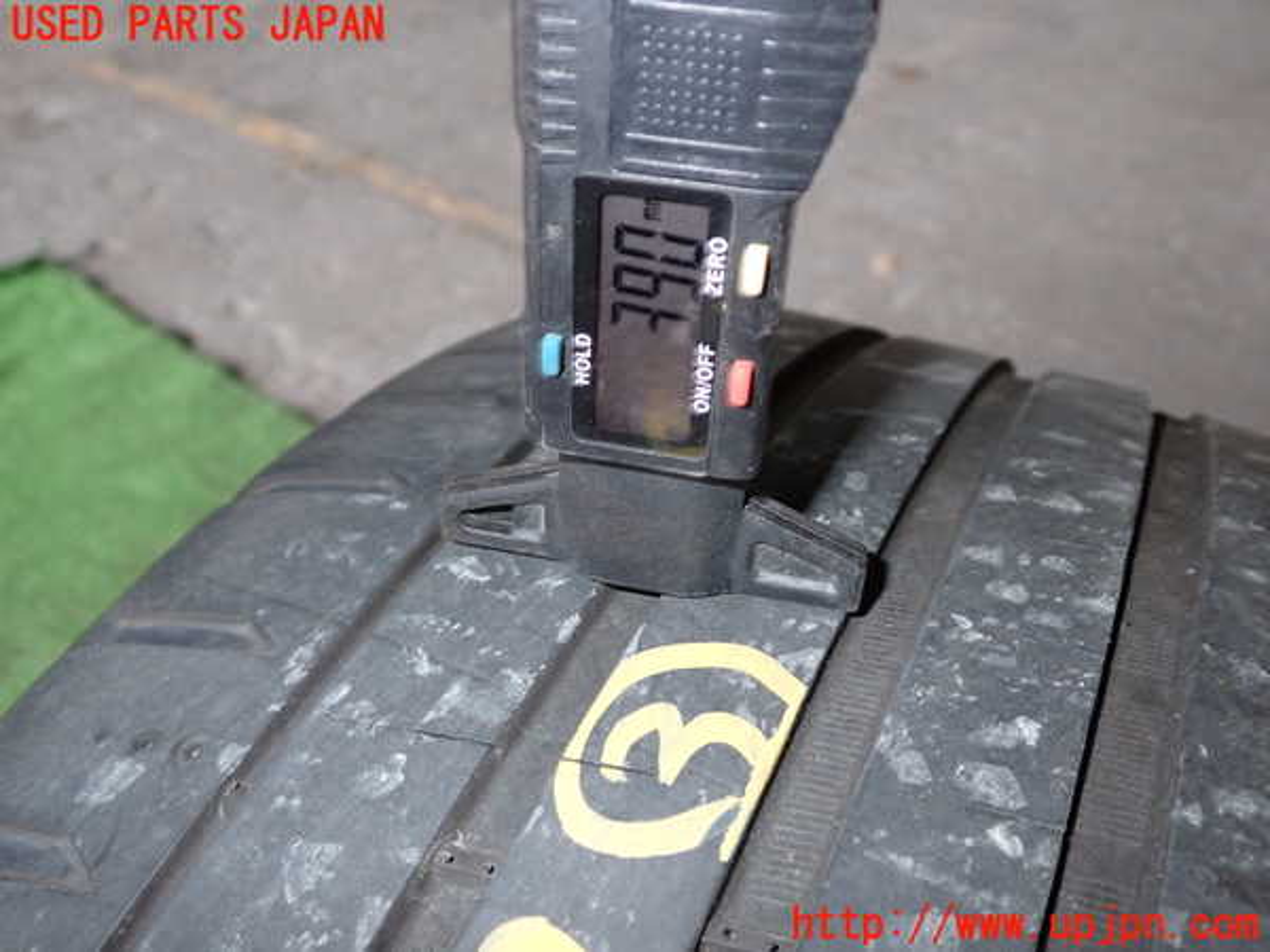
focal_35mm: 32
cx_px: 635
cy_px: 476
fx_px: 1174
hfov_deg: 56.8
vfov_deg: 44.2
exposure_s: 1/30
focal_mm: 5.79
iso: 320
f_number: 7.1
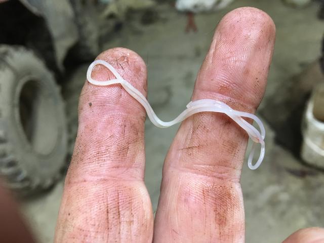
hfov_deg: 61.7
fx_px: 271
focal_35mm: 29
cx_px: 162
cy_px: 122
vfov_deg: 48.2
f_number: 2.2
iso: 160
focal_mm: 4.15
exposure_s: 1/30
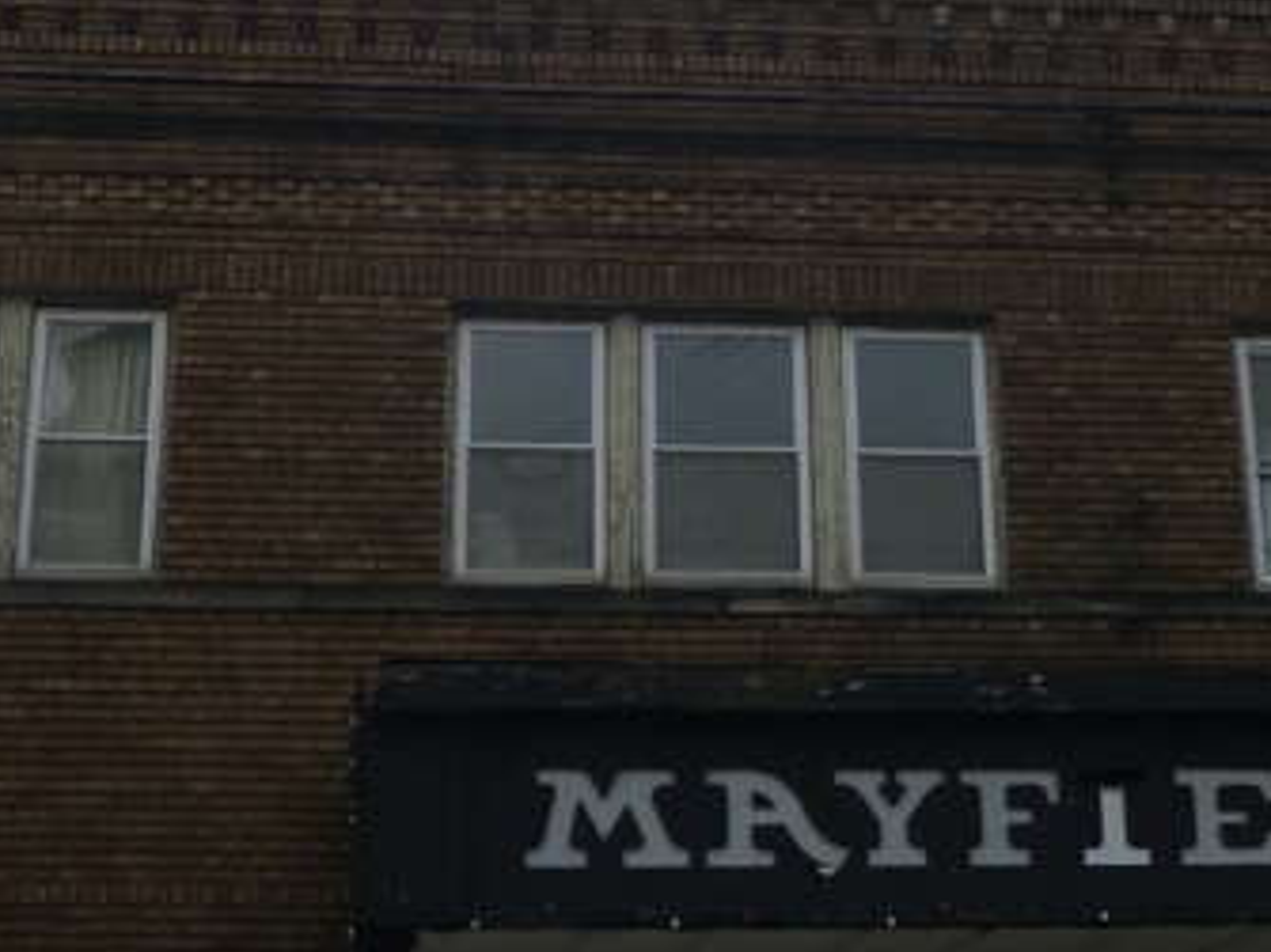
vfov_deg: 19.6
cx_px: 804
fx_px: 2716
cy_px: 159
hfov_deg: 26.2
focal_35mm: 74
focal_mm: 5.6
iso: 160
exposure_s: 1/160
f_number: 10
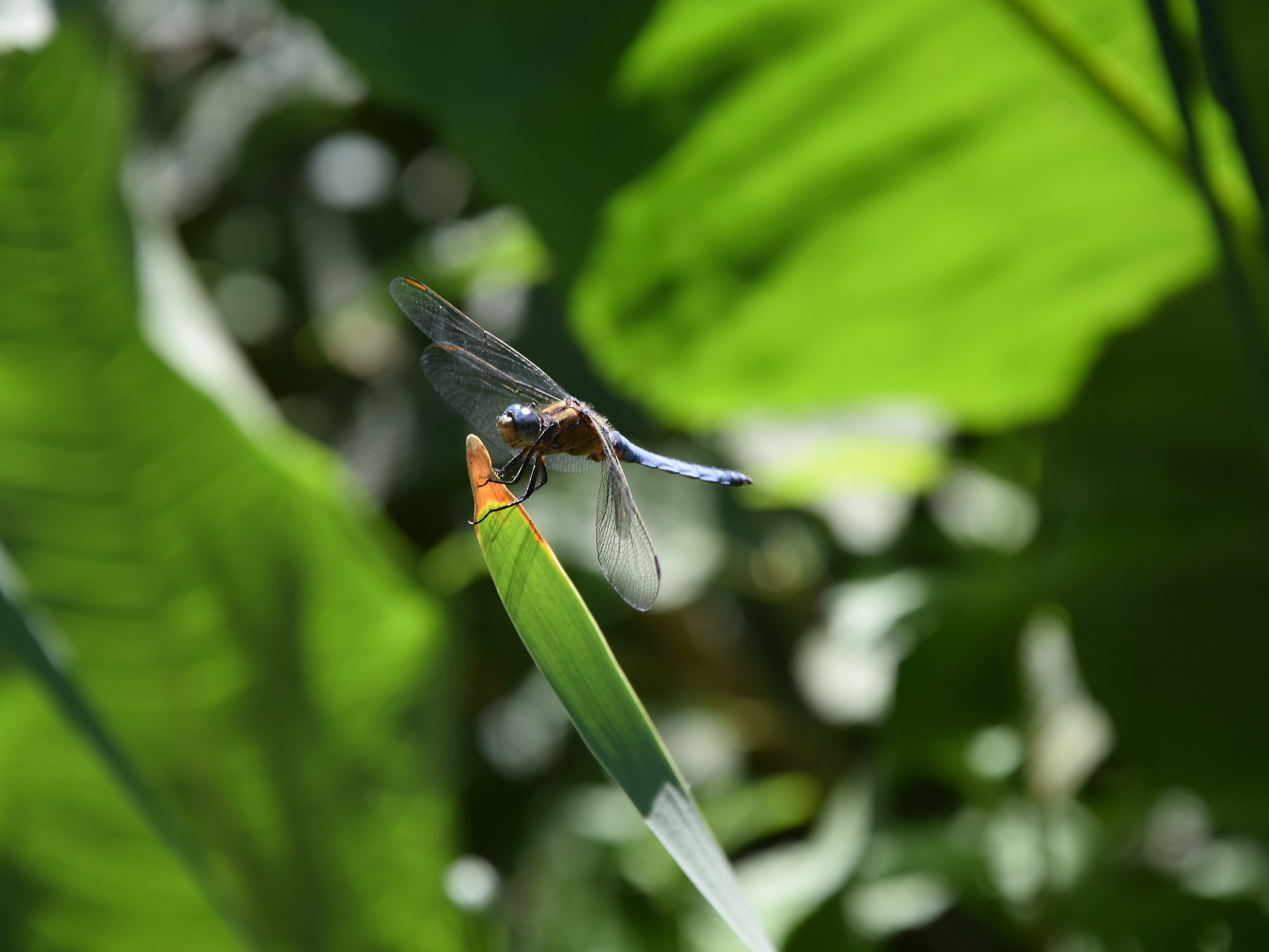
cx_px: 623
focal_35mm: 172
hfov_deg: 11.5
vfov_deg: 8.7
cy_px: 474
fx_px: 6288
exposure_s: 1/250
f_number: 8
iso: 250
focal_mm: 105
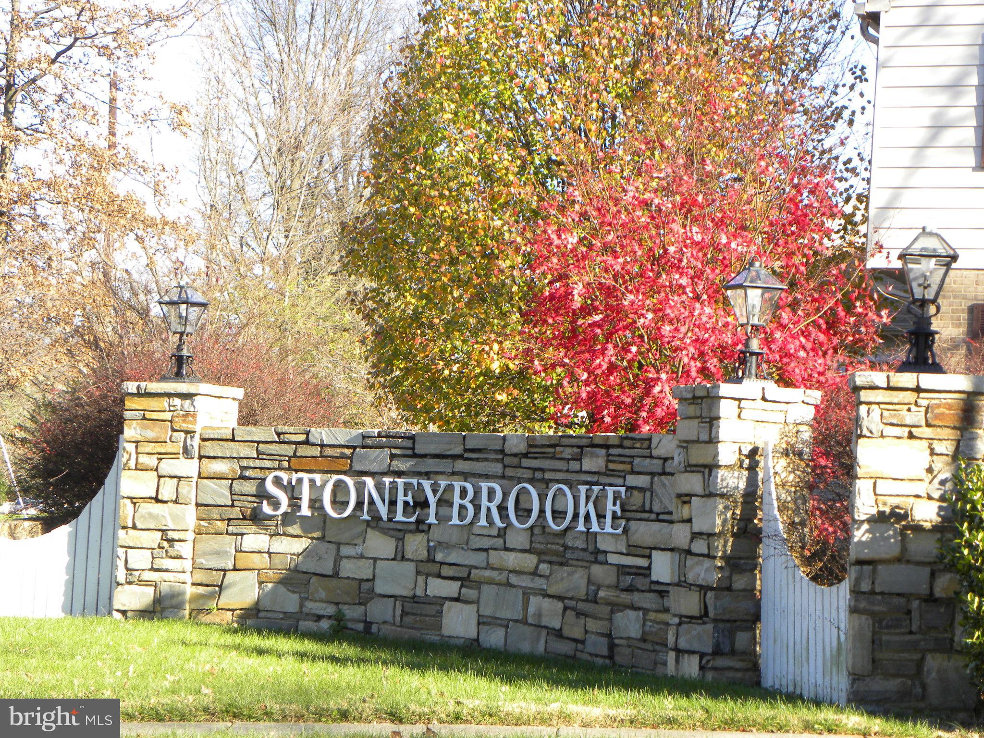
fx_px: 2700
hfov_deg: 20.7
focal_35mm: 95
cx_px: 492
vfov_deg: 15.6
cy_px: 369
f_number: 4
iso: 91
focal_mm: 16.9
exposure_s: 1/176
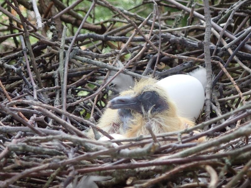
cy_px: 94
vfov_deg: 14.8
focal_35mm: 100
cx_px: 126
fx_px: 725
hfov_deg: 19.6
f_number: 4.9
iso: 400
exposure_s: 1/100
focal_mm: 18
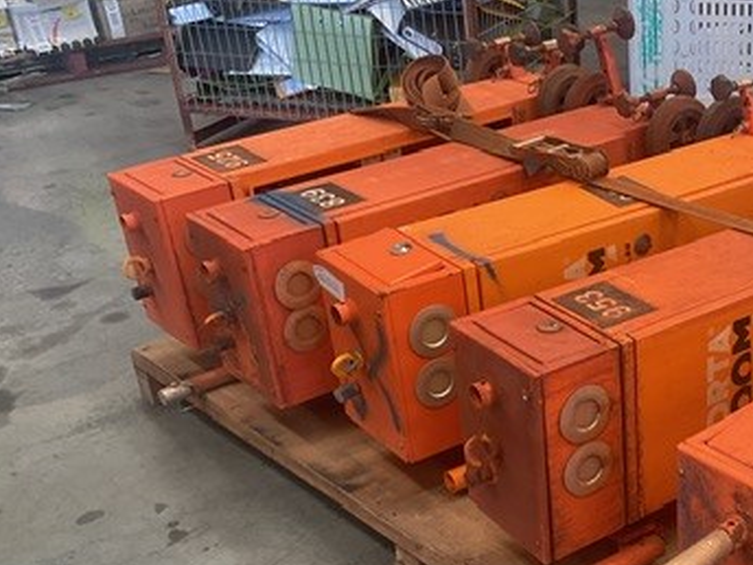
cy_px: 418
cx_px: 698
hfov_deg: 33.4
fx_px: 1175
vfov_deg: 26.7
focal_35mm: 54
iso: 50
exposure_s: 1/60
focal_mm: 3
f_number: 1.8
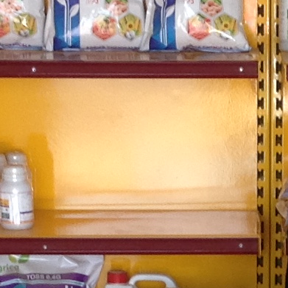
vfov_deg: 8.4
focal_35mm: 205
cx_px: 259
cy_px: 395
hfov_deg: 8.5
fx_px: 1930
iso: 50
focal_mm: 4.28
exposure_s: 1/40
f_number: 2.4
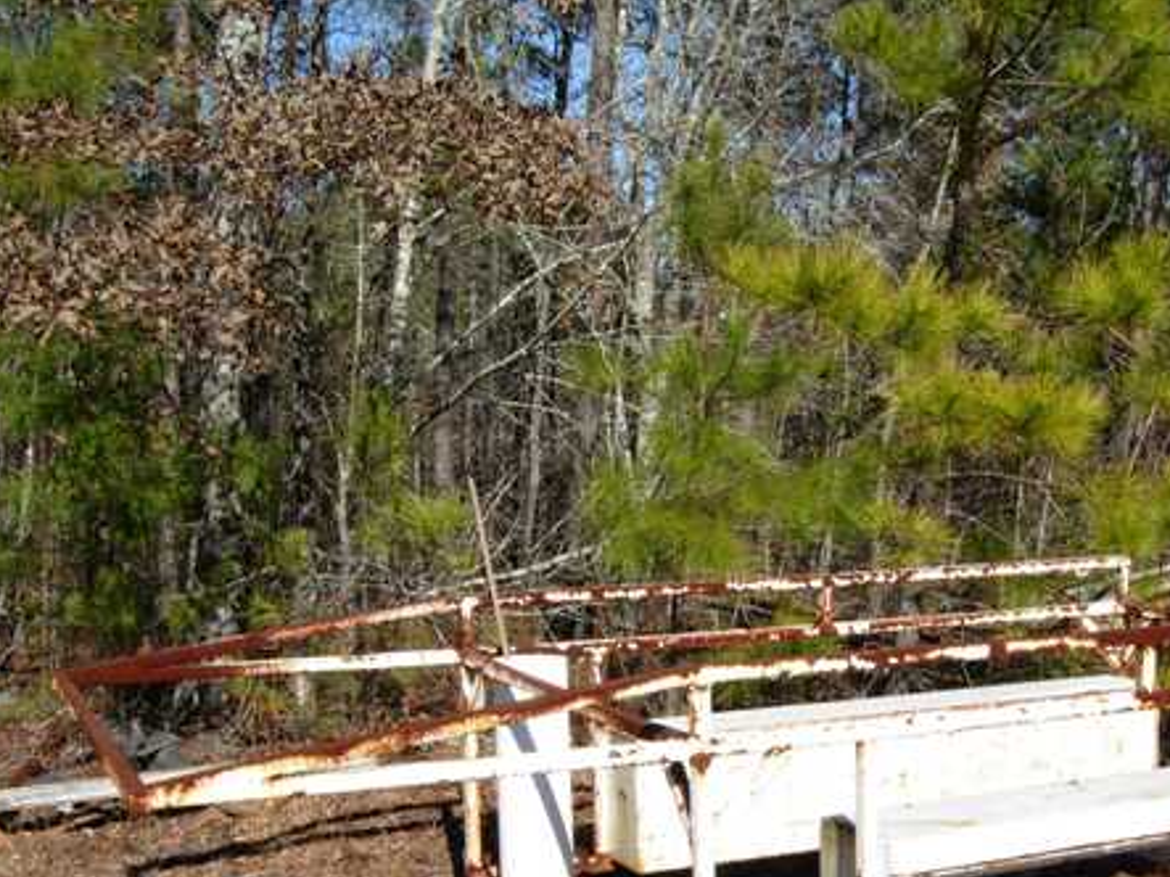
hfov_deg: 36.3
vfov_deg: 27.7
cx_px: 813
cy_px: 626
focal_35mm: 52
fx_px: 1757
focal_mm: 7.5
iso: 50
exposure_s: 1/197
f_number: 7.6
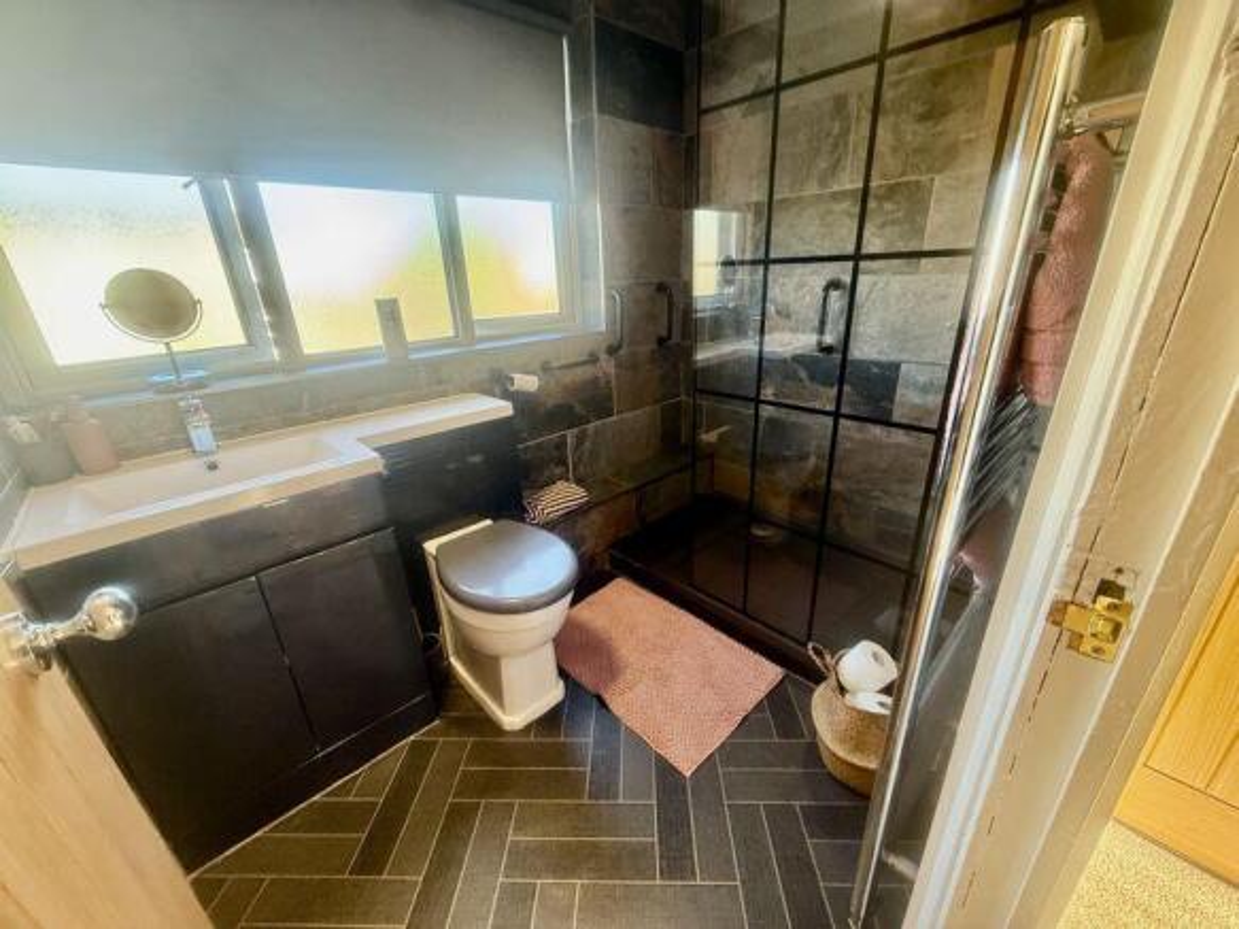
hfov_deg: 102.1
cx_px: 620
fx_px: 501
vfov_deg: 85.7
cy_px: 464
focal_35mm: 14
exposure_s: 1/82
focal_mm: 2.22
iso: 320
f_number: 2.2
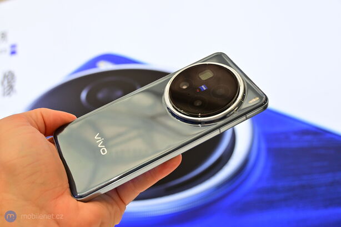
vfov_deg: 36.2
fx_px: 348
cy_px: 114
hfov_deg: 52.2
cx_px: 170
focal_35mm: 37
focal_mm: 24.5
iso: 320
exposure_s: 1/125
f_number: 5.6
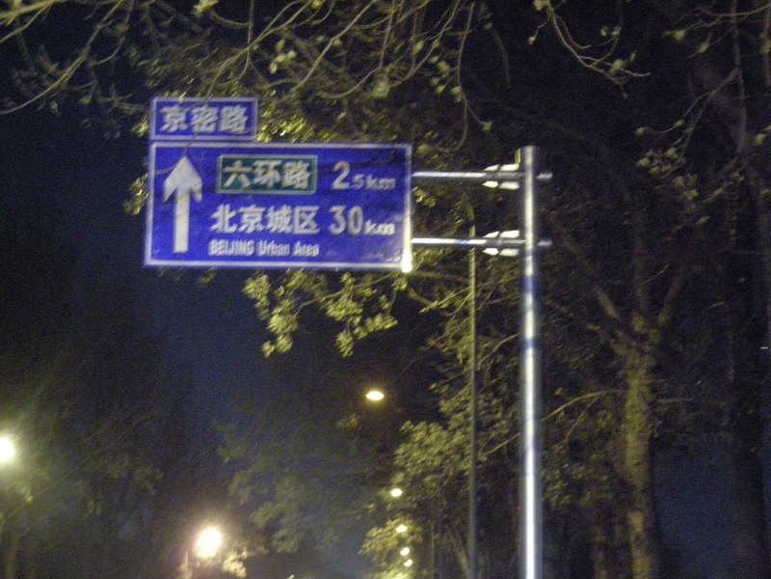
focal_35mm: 94
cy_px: 290
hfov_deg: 20.9
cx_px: 386
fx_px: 2094
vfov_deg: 15.7
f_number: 4.4
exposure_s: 1
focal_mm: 15.3
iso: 1000
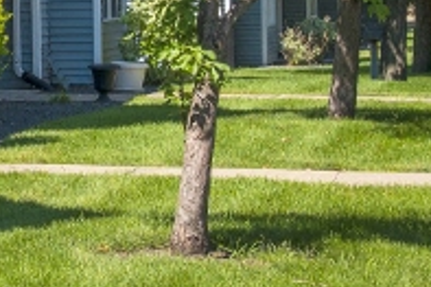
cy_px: -125
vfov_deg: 5.4
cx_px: -184
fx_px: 2990
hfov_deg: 8.1
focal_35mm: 250
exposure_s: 1/320
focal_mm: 48
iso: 200
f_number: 9
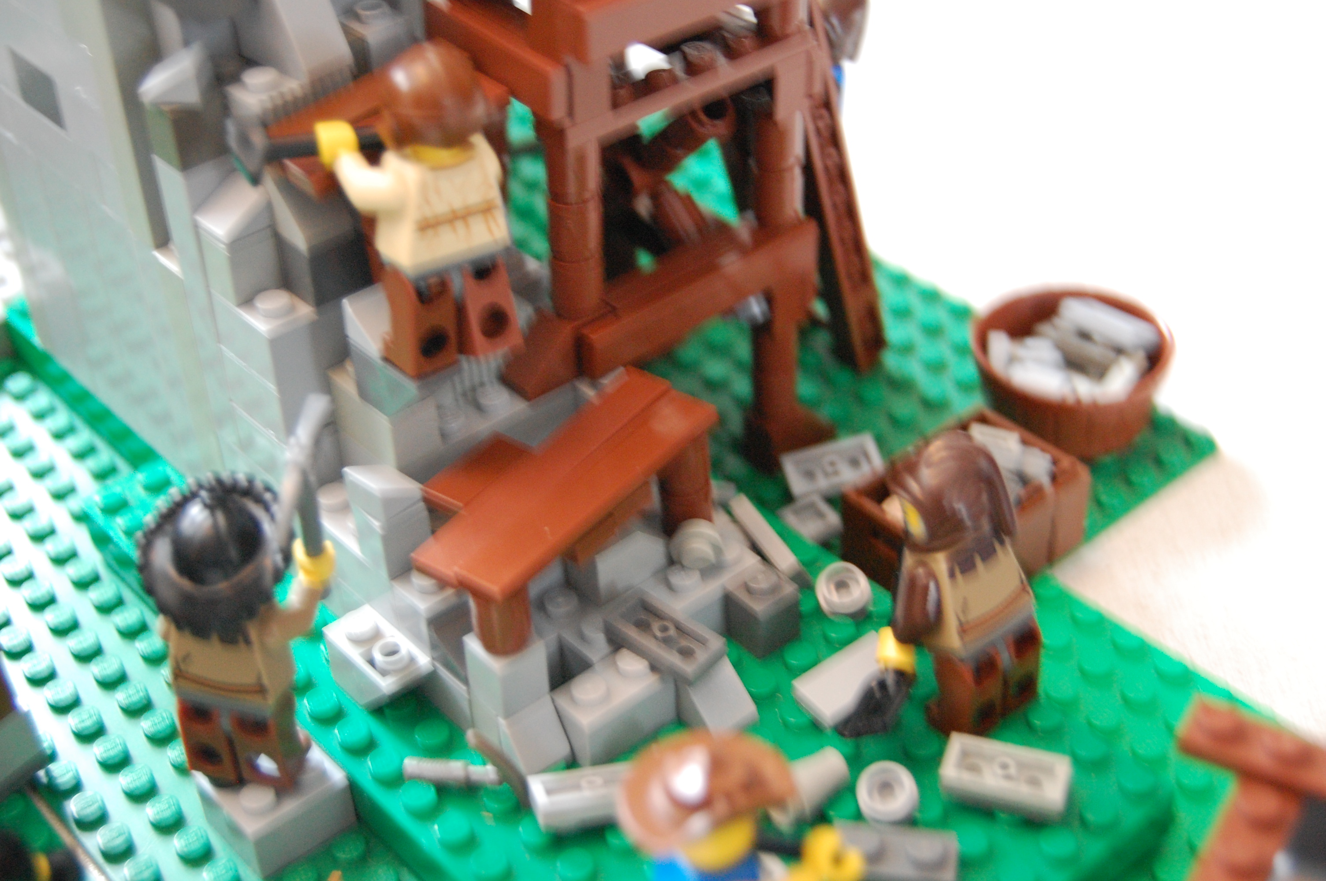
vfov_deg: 25.7
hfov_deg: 37.9
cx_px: 663
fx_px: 1932
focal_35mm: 52
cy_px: 440
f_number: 4.8
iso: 1400
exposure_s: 1/8
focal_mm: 35
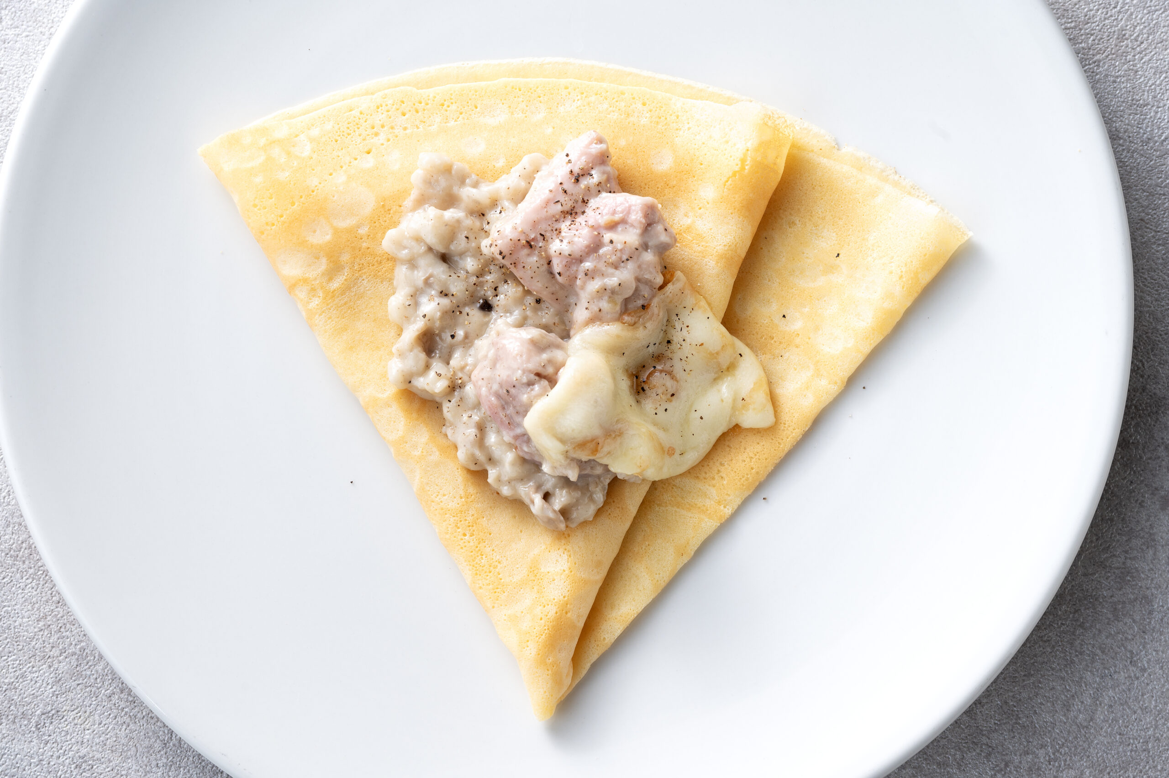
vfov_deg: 16.6
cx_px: 584
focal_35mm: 82
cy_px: 389
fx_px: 2661
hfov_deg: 24.8
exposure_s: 1/200
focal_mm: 82
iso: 200
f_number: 10
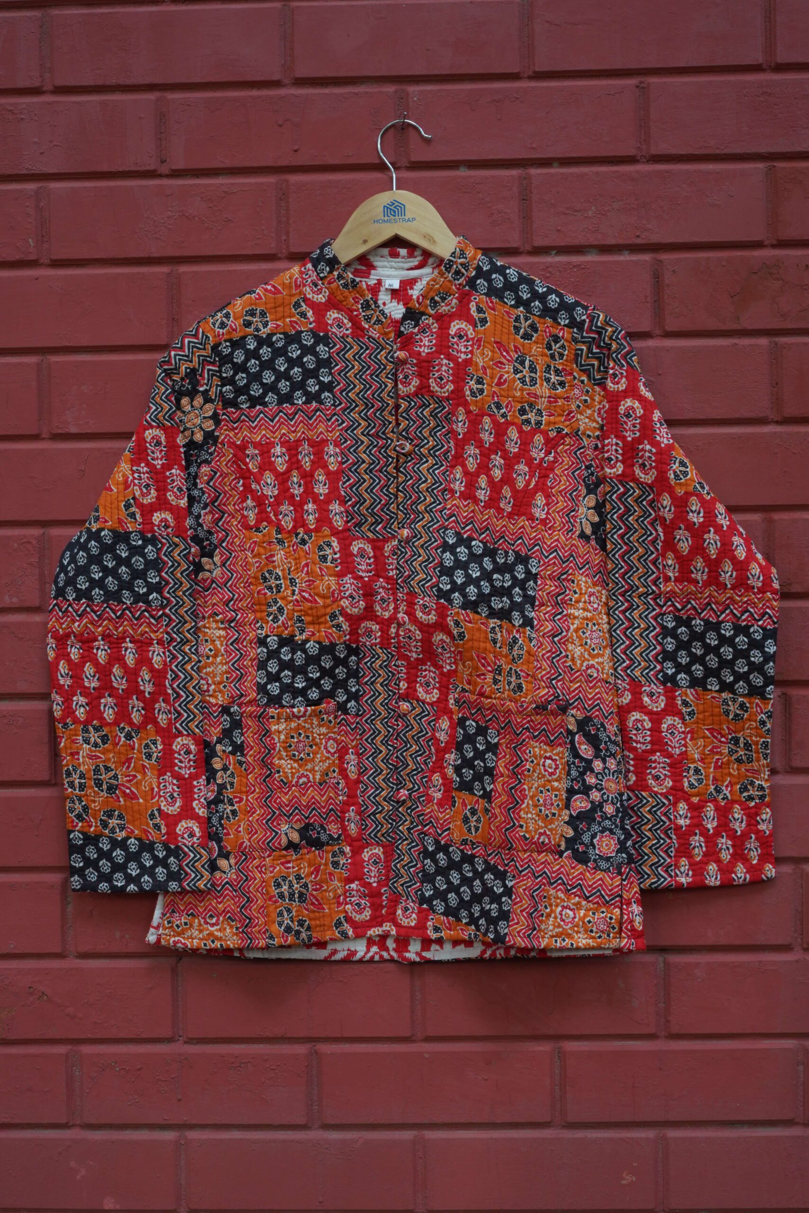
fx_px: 1685
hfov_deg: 27.0
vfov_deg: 39.6
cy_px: 606
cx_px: 404
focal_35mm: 50
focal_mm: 50
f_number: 9
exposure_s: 1/200
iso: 800
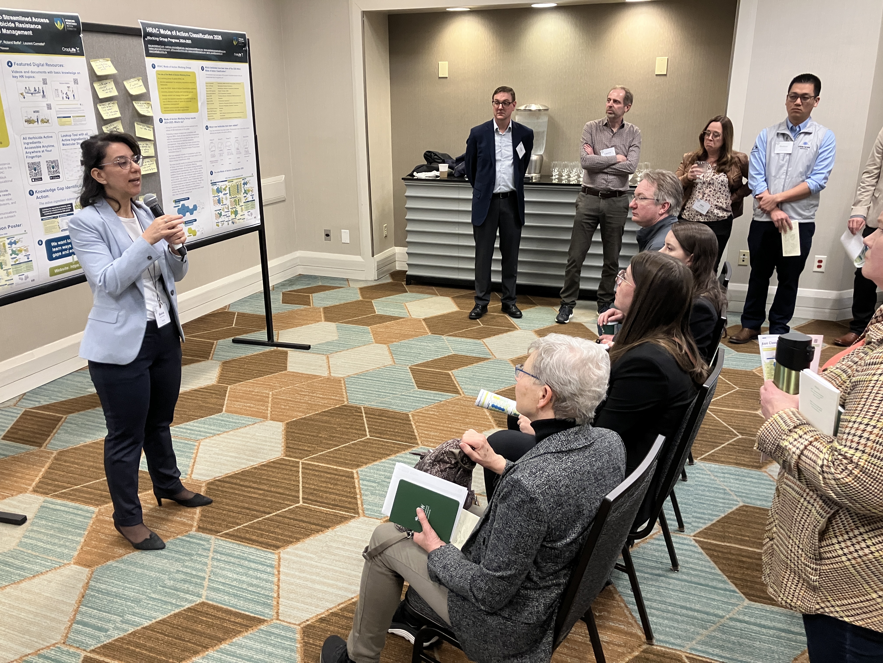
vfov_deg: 49.7
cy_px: 332
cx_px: 442
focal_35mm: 28
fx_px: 714
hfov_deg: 63.4
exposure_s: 1/60
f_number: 1.8
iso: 160
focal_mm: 3.99
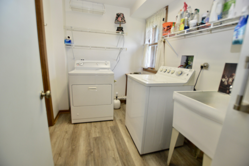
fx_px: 104
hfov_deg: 100.4
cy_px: 83
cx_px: 124
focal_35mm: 15
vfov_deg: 77.2
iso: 560
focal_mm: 10
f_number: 3.5
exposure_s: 1/60
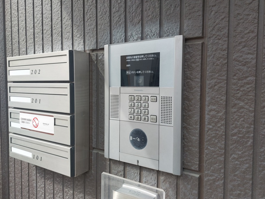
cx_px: 135
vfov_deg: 54.9
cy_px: 100
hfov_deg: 69.4
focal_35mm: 25
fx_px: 191
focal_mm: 5.23
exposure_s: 1/240
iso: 25
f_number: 1.8
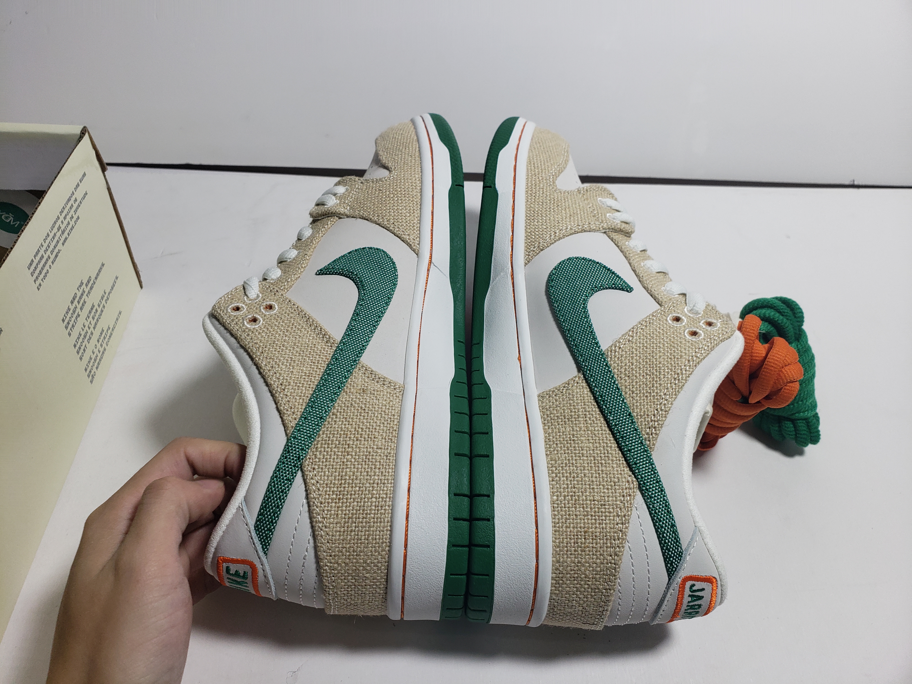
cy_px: 342
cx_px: 456
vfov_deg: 53.1
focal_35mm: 26
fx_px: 685
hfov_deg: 67.3
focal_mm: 4.3
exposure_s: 1/287
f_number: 1.5
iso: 50
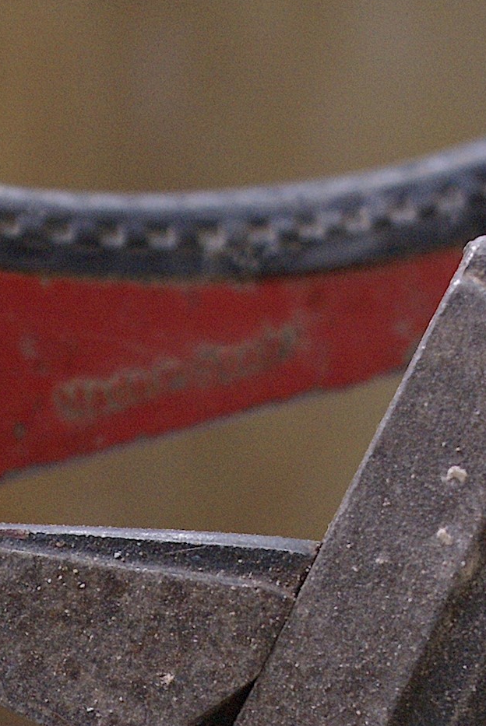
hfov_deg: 6.6
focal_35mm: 208
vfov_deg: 9.8
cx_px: -65
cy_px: 873
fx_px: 4193
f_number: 5.6
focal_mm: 45
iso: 400
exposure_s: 1/50
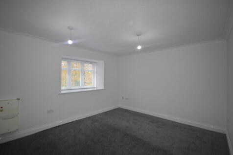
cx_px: 116
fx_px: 97
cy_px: 78
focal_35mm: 15
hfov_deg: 100.4
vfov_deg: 77.3
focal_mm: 10
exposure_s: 1/80
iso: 400
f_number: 4
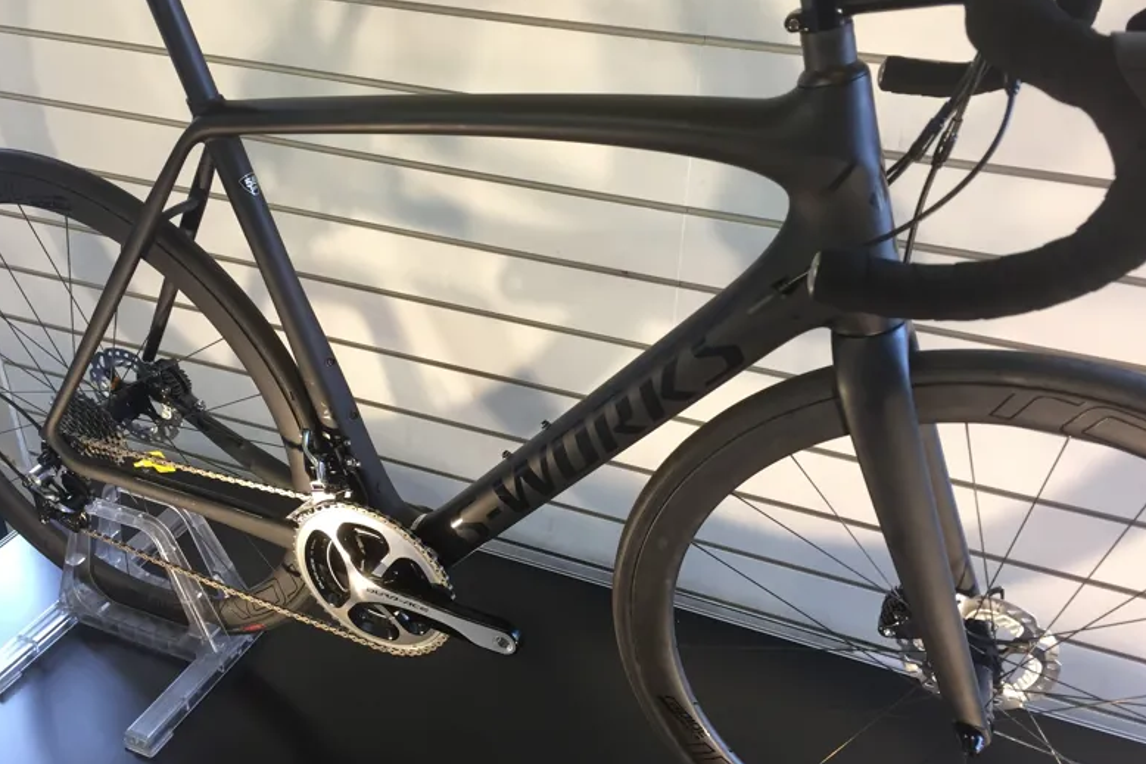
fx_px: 987
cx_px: 569
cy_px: 371
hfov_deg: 60.3
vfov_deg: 42.3
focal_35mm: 31
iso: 100
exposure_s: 1/33
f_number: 2.2
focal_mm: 4.15
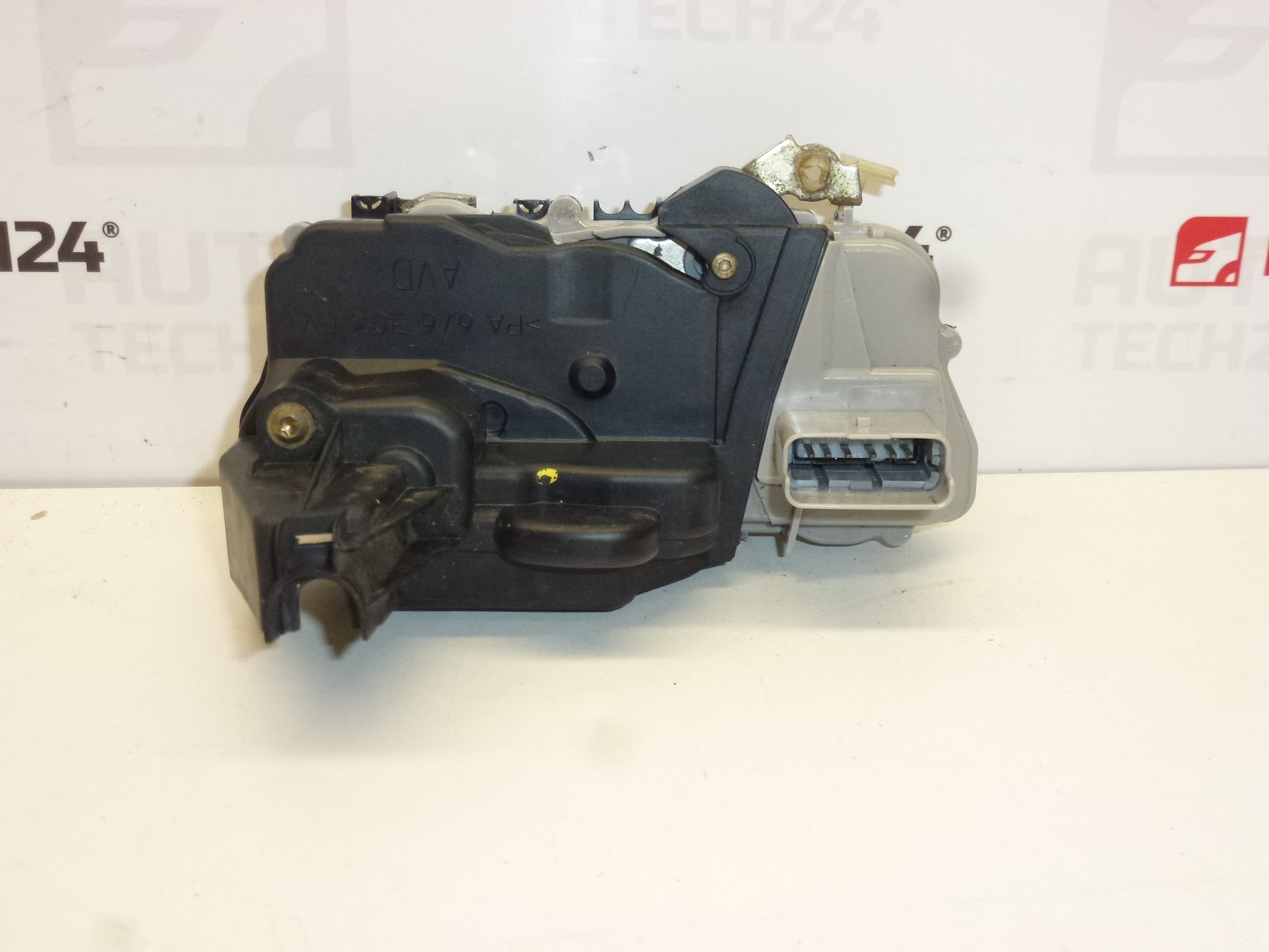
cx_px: 634
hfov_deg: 45.8
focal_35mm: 41
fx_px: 1503
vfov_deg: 35.1
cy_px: 476
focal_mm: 7.4
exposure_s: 1/160
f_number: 3.9
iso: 400
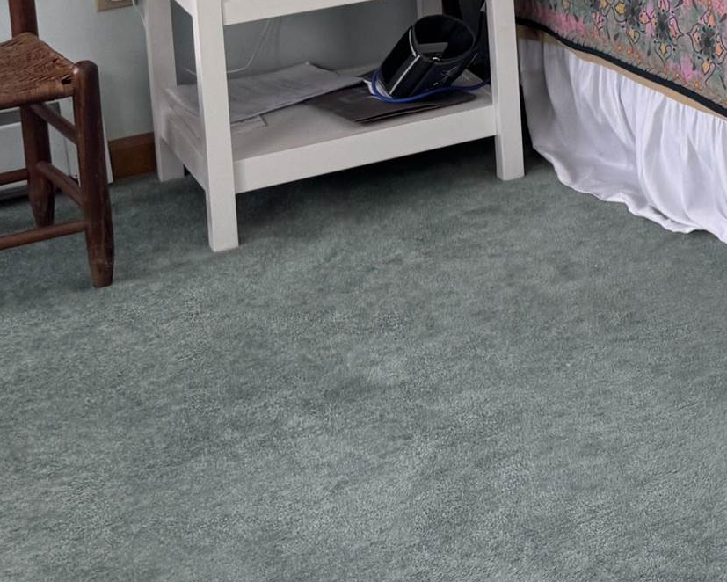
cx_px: 1307
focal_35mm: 87
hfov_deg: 17.7
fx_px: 1872
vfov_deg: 16.1
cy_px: -313
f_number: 1.78
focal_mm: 6.76
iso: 125
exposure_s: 1/60
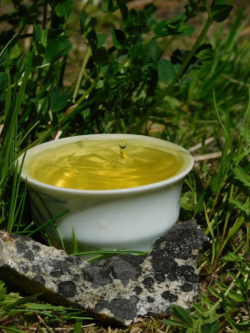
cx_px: 109
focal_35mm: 138
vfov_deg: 14.3
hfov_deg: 10.7
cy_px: 174
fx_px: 1329
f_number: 9.6
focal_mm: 20.3
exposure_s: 1/500
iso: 125
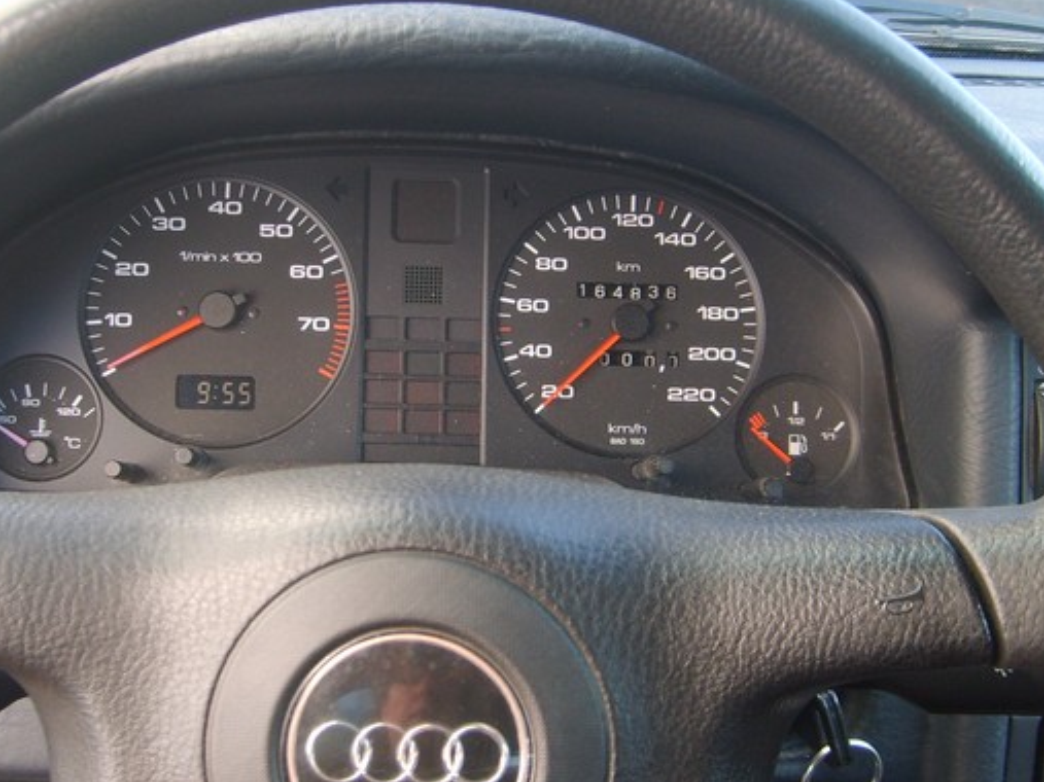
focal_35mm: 53
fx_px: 1598
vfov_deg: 27.5
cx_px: 437
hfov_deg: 36.1
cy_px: 354
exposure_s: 1/30
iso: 50
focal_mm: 5.8
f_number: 2.8
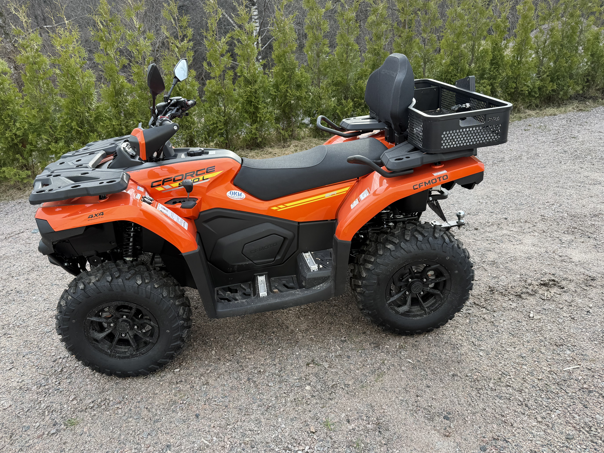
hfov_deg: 69.4
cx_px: 293
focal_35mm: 25
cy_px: 228
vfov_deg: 54.9
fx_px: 436
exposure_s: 1/510
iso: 80
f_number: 1.78
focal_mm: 6.76
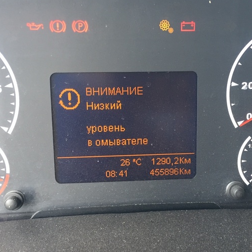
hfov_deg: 39.9
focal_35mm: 42
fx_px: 346
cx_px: 147
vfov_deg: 40.0
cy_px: 134
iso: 64
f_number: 2.2
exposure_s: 1/33
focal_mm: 4.15
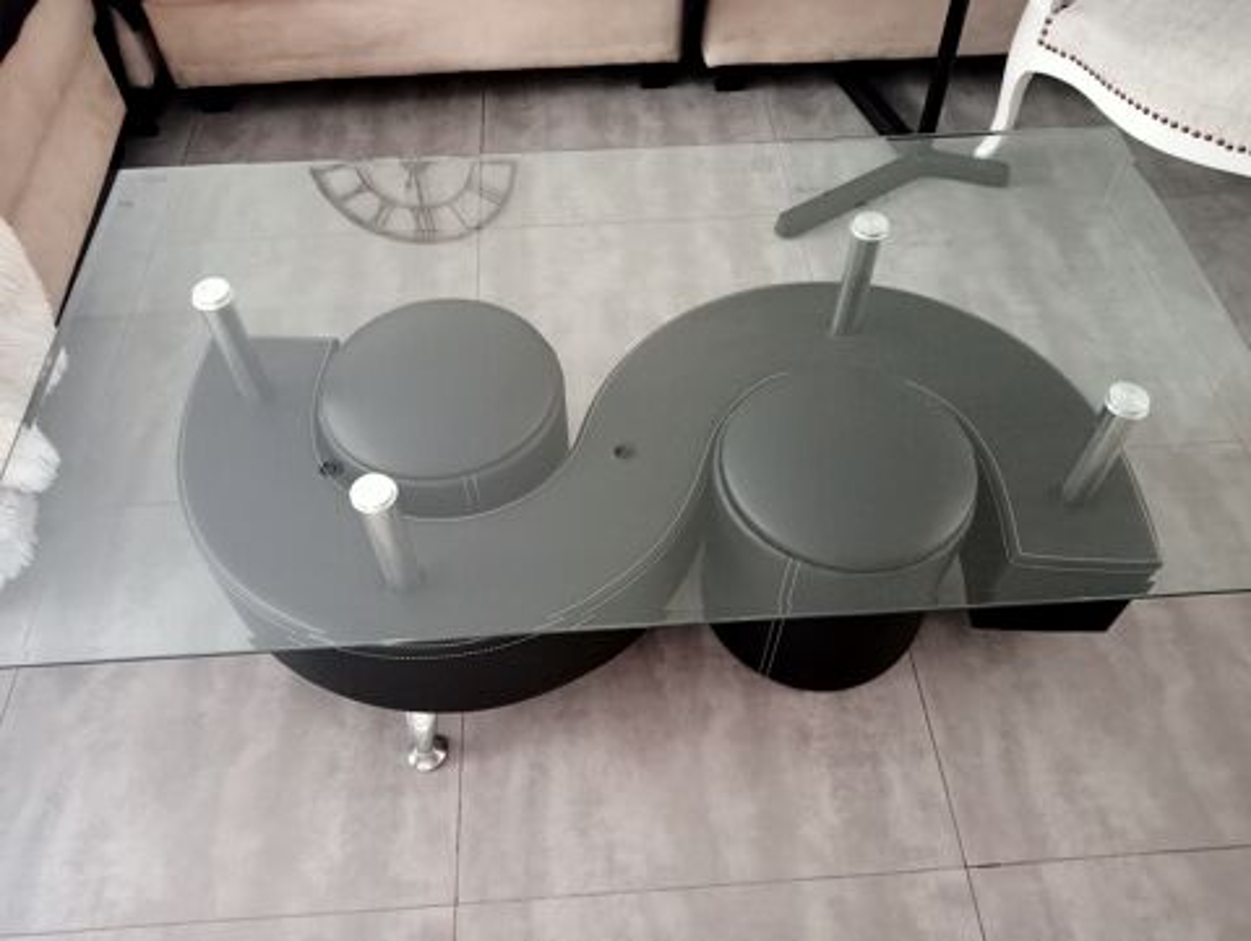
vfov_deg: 49.8
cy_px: 470
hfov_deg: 63.4
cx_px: 626
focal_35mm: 28
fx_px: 1013
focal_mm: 4.04
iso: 4101
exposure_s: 1/25
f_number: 1.8
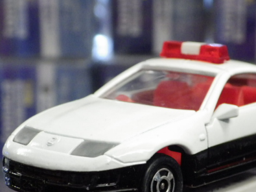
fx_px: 850
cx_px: 152
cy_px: 139
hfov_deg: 17.1
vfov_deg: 12.8
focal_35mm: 115
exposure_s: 1/50
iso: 800
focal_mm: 12.8
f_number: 4.2
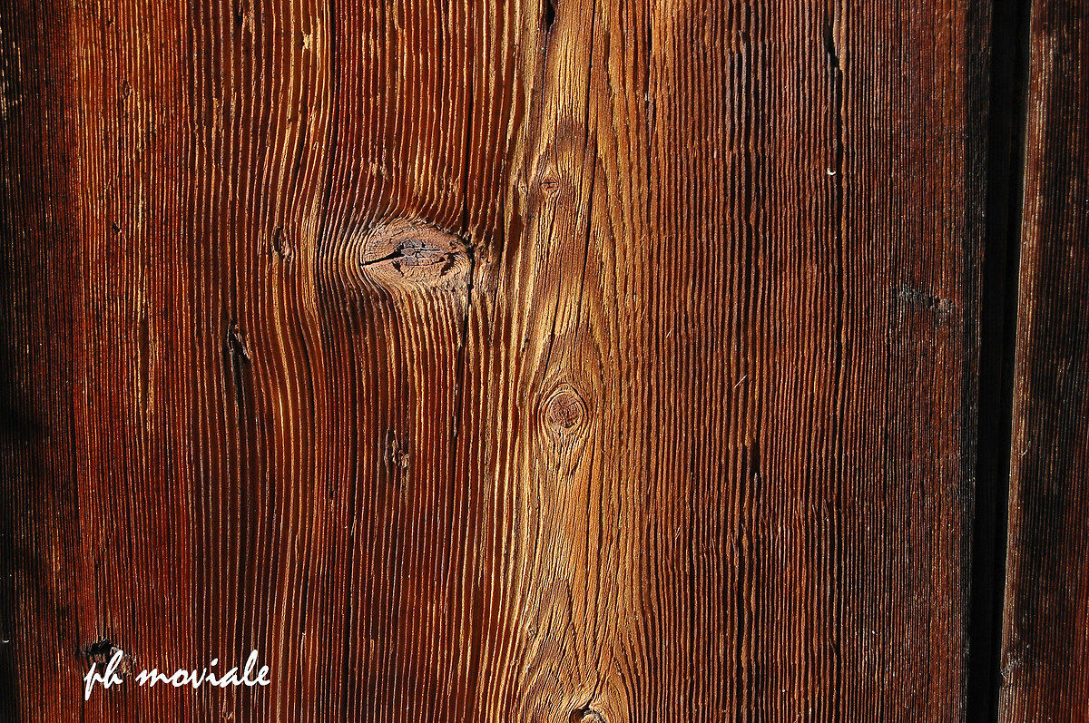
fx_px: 2493
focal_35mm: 82
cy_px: 362
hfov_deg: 24.6
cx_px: 544
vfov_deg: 16.5
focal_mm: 55
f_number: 9.5
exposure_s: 1/350
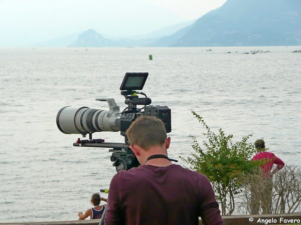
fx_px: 1277
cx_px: 150
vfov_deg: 10.1
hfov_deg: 13.4
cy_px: 112
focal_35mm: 147
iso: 100
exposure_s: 1/125
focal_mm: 24.2
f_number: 4.8
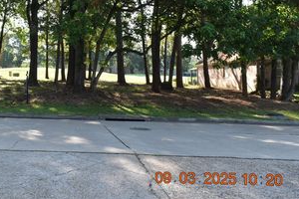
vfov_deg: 29.1
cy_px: 36
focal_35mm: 45
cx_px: 76
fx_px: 374
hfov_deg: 42.3
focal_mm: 18
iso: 400
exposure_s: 1/200
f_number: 7.1
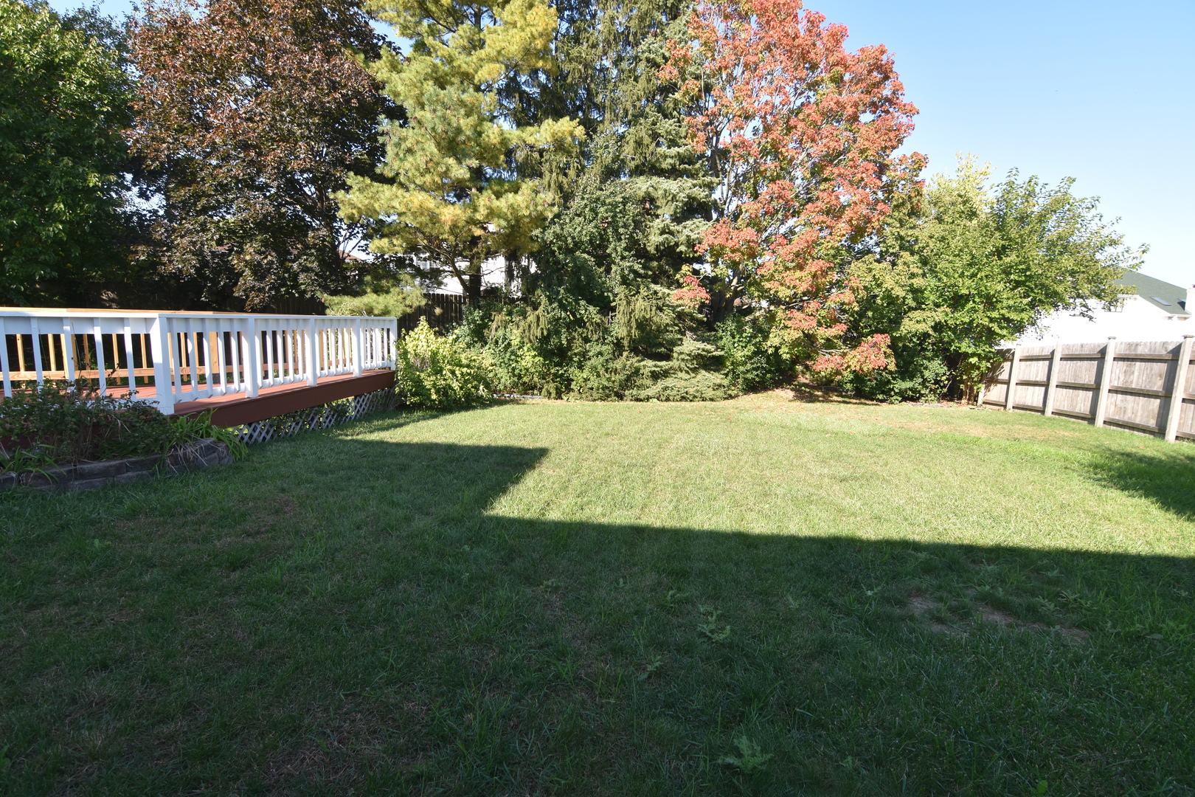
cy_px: 398
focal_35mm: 16
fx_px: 548
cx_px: 598
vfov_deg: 72.1
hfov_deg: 95.0
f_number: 6.3
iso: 200
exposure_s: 1/250
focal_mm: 11
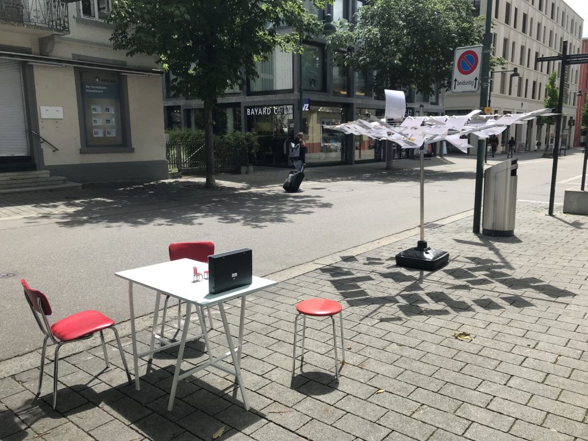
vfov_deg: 49.7
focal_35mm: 28
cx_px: 294
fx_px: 476
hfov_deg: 63.4
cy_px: 220
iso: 20
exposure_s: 1/1742
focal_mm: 3.99
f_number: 1.8
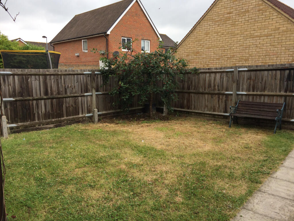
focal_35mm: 29
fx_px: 246
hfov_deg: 61.7
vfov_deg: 48.2
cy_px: 110
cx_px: 147
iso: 32
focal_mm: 4.15
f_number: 2.2
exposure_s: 1/641
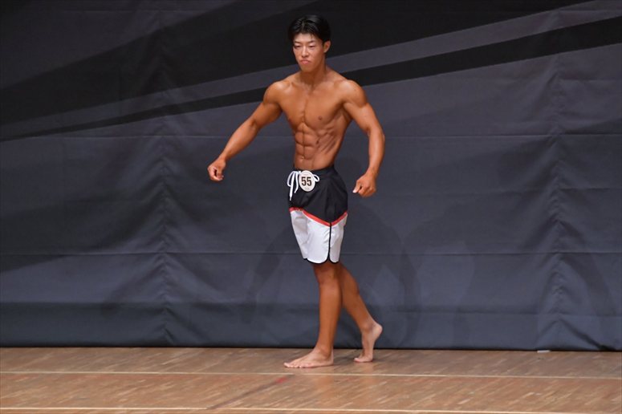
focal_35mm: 345
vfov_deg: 4.0
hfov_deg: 6.0
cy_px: 207
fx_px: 5958
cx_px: 311
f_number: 5.6
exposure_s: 1/400
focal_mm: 230
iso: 6400
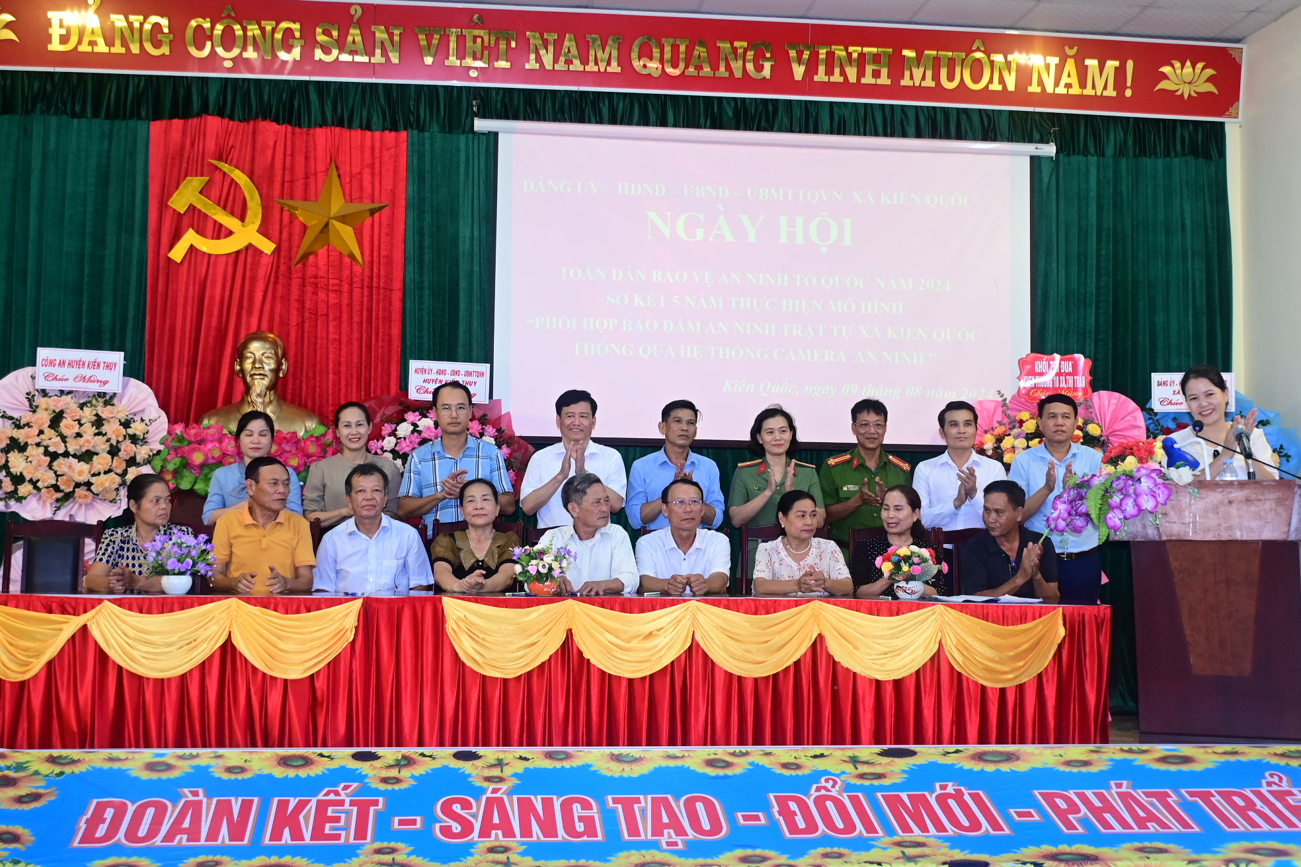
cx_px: 650
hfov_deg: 43.6
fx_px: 1626
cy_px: 434
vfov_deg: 29.9
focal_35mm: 45
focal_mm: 30
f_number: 5.6
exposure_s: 1/200
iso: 1600
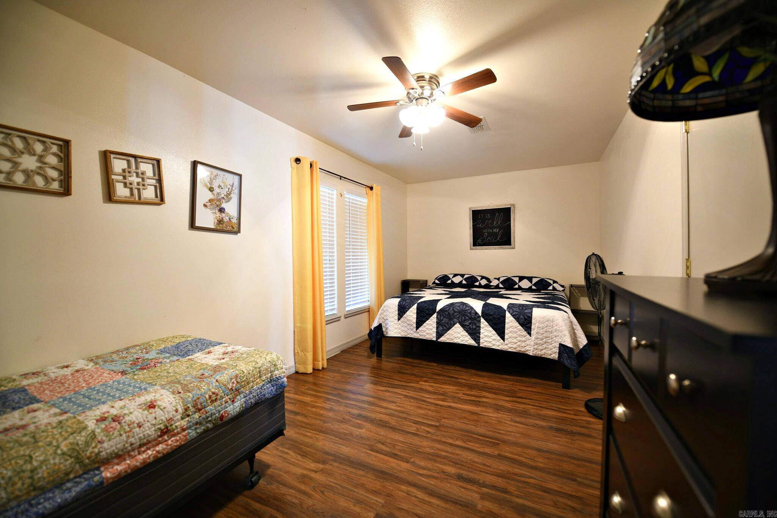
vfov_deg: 81.2
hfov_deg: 104.3
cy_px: 259
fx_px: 302
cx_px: 388
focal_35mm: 14
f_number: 2.8
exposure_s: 1/15
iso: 720
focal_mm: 14
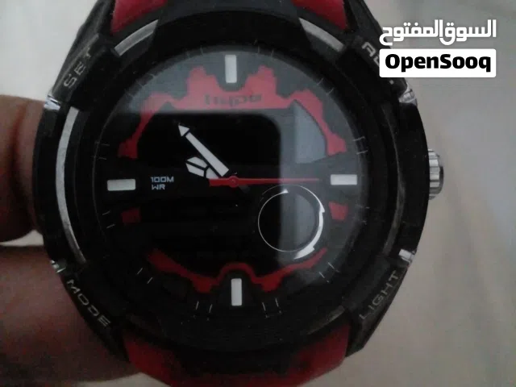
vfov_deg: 51.4
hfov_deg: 65.3
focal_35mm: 27
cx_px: 258
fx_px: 402
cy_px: 194
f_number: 1.9
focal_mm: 3.6
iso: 1000
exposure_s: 1/20
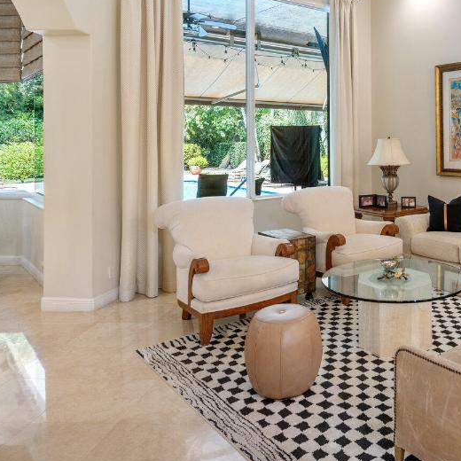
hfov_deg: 48.1
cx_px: 371
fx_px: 482
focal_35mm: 32
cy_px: 132
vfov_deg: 49.6
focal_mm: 17
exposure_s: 1/1.67
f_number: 7.1
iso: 125
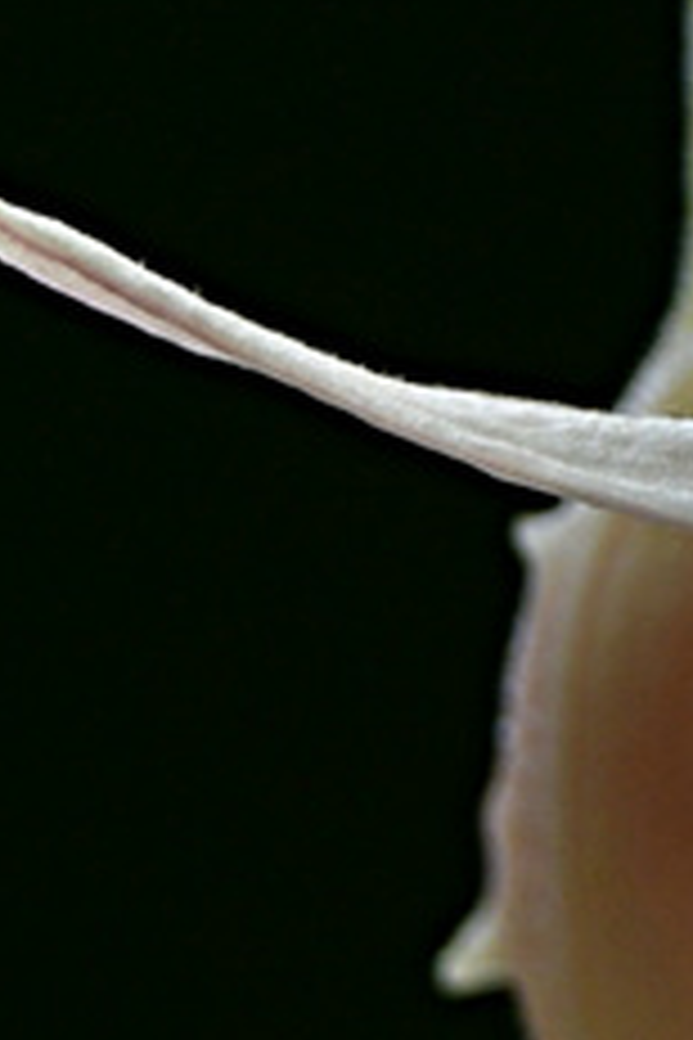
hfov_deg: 0.2
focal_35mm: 5847
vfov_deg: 0.4
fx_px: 168819
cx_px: 1786
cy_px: 178
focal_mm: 500
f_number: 5.6
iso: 100
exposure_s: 1/60
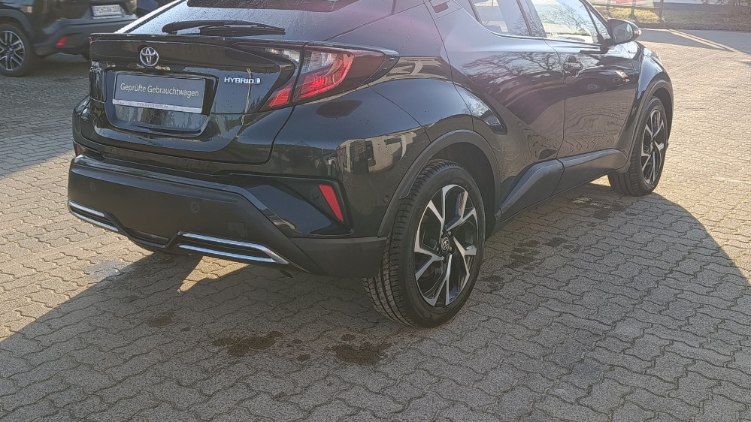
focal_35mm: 38
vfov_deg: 31.1
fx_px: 757
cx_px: 375
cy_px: 161
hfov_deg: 52.8
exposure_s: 1/123
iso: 50
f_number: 1.65
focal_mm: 6.11
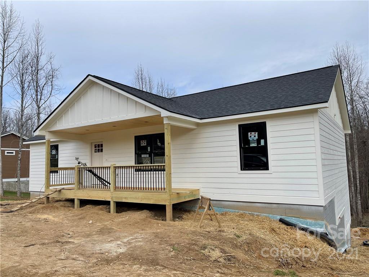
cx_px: 184
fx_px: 277
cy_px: 138
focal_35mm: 26
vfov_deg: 53.1
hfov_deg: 67.3
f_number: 1.6
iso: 32
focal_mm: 5.1
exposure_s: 1/3165
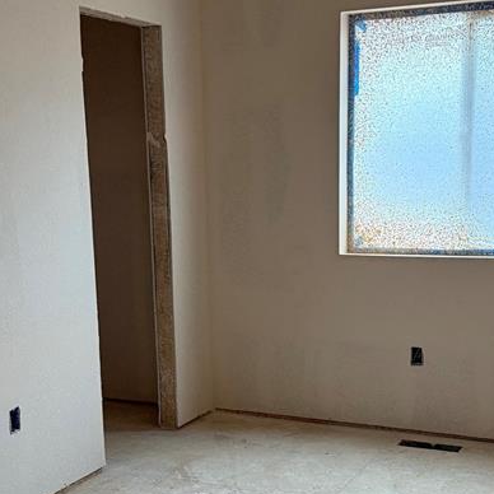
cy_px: 335
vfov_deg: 30.3
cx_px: 264
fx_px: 904
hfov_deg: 30.5
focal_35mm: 56
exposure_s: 1/60
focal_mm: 6.76
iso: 500
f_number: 1.78
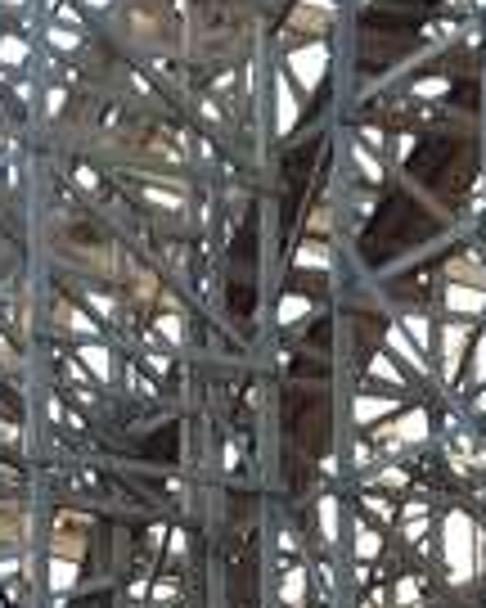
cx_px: 18
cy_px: 1193
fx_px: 3632
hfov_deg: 7.6
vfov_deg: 9.0
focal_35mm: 202
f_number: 2.4
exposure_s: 1/249
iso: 50
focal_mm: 4.28
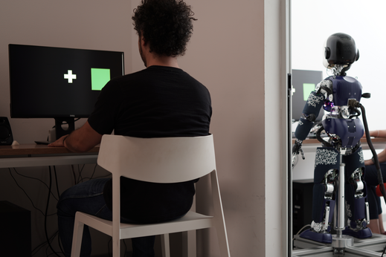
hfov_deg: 36.6
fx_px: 579
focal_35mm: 54
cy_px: 142
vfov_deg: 25.0
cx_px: 243
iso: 125
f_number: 2
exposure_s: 1/30
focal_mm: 40
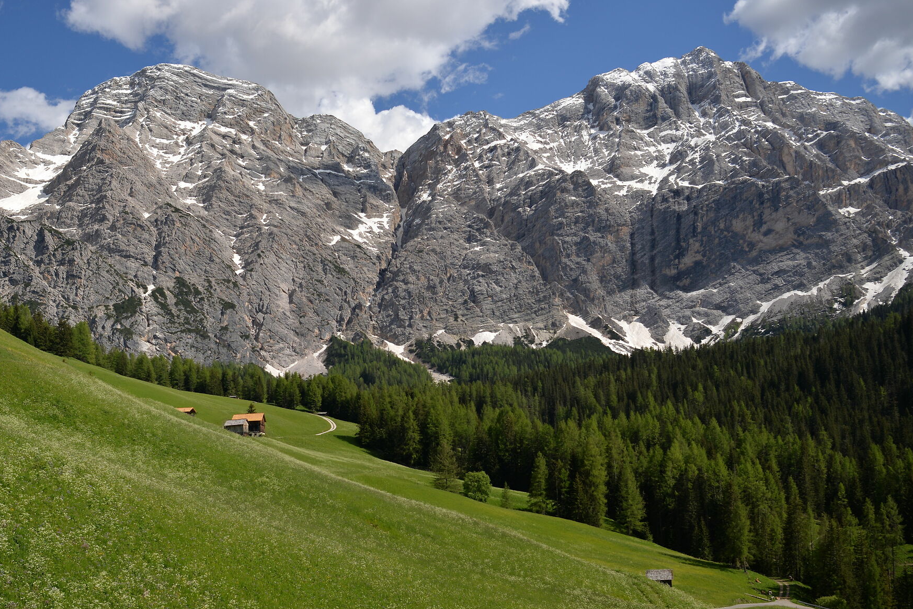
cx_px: 397
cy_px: 397
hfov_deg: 57.0
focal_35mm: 33
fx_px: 837
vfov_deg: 39.6
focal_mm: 24
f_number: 2.8
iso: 100
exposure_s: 1/4000
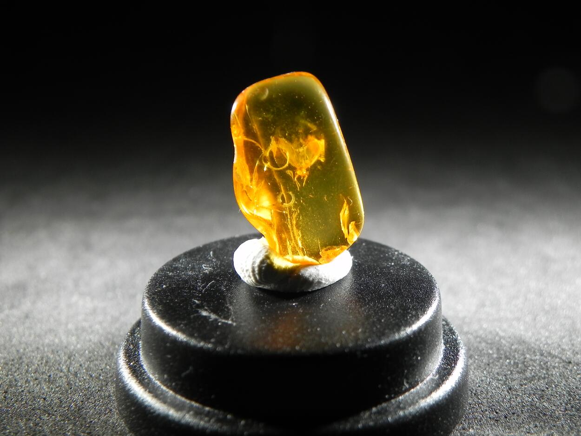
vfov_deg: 22.3
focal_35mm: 66
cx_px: 290
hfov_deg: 29.4
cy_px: 218
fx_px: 1108
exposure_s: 1/42.8
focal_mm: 11.8
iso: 160
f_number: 3.5
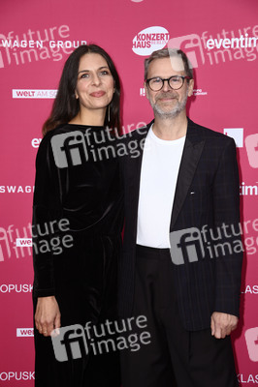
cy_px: 194
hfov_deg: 17.5
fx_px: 840
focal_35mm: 78
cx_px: 129
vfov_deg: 26.0
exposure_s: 1/250
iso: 320
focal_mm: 78
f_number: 5.6
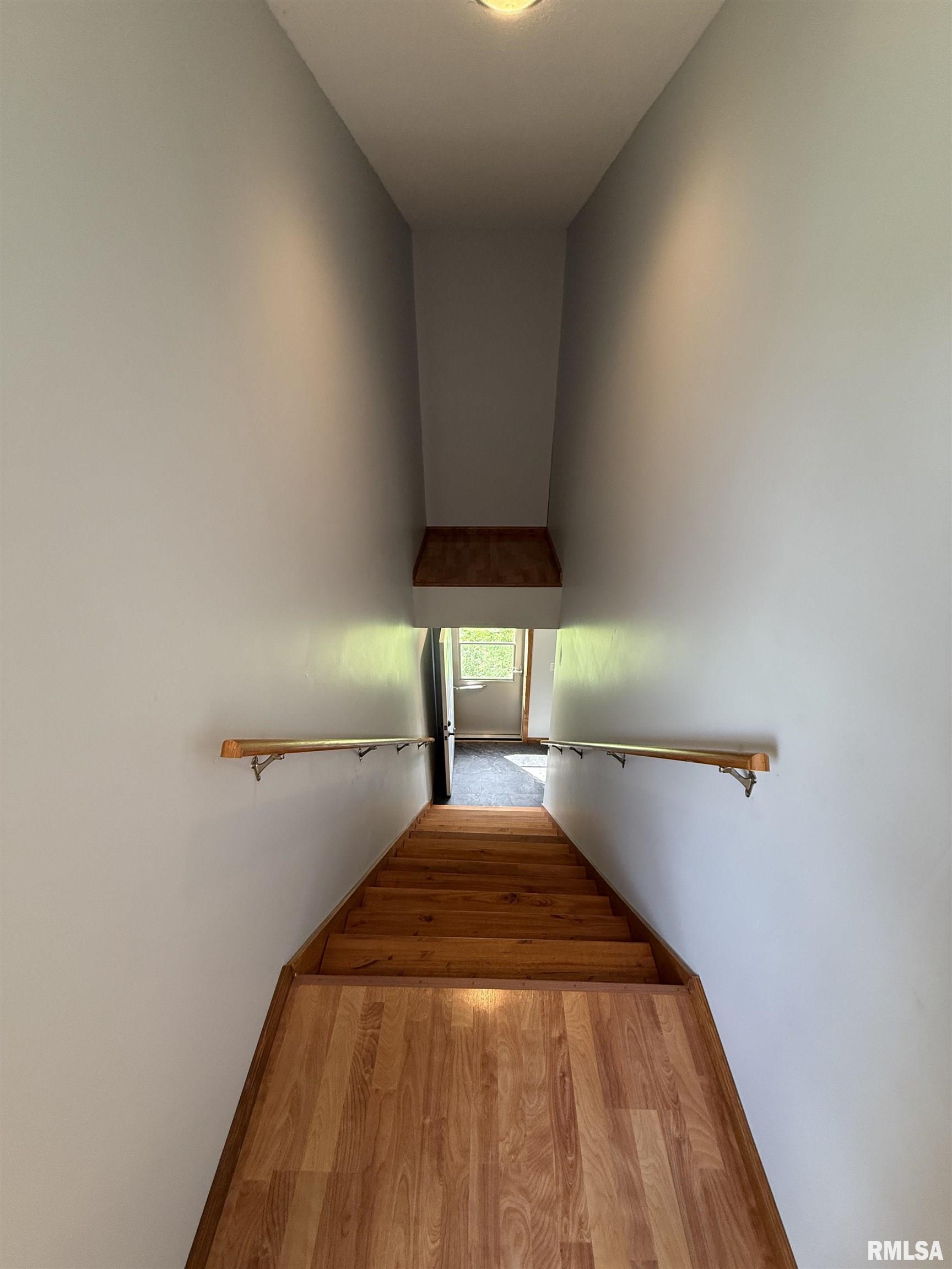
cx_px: 476
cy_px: 634
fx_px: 513
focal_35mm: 14
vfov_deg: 102.1
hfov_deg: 85.7
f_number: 2.2
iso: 250
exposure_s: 1/120
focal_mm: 2.22
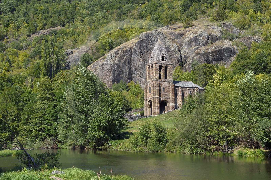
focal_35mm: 58
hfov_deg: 34.5
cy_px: 90
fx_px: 436
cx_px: 136
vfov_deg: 23.3
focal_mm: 58
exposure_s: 1/250
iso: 200
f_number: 13
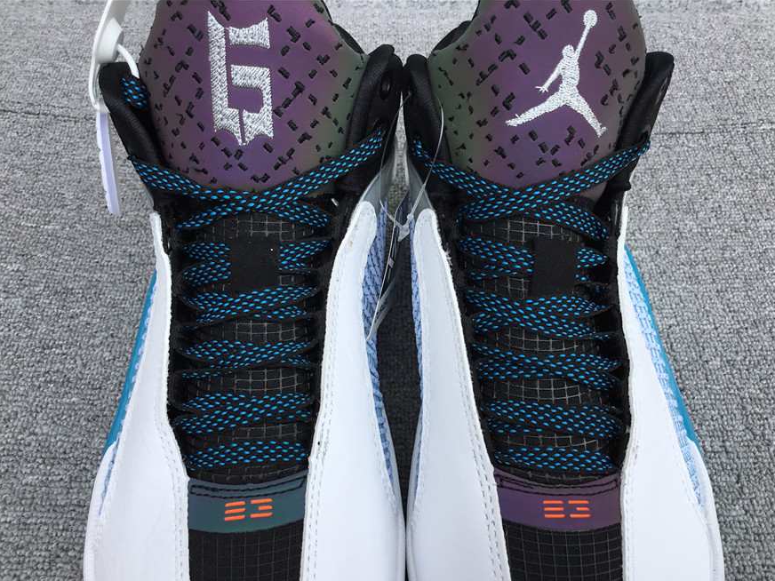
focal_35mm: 32
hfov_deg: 56.8
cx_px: 397
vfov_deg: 44.2
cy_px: 299
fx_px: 716
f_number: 2.4
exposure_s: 1/488
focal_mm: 3.3
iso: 25
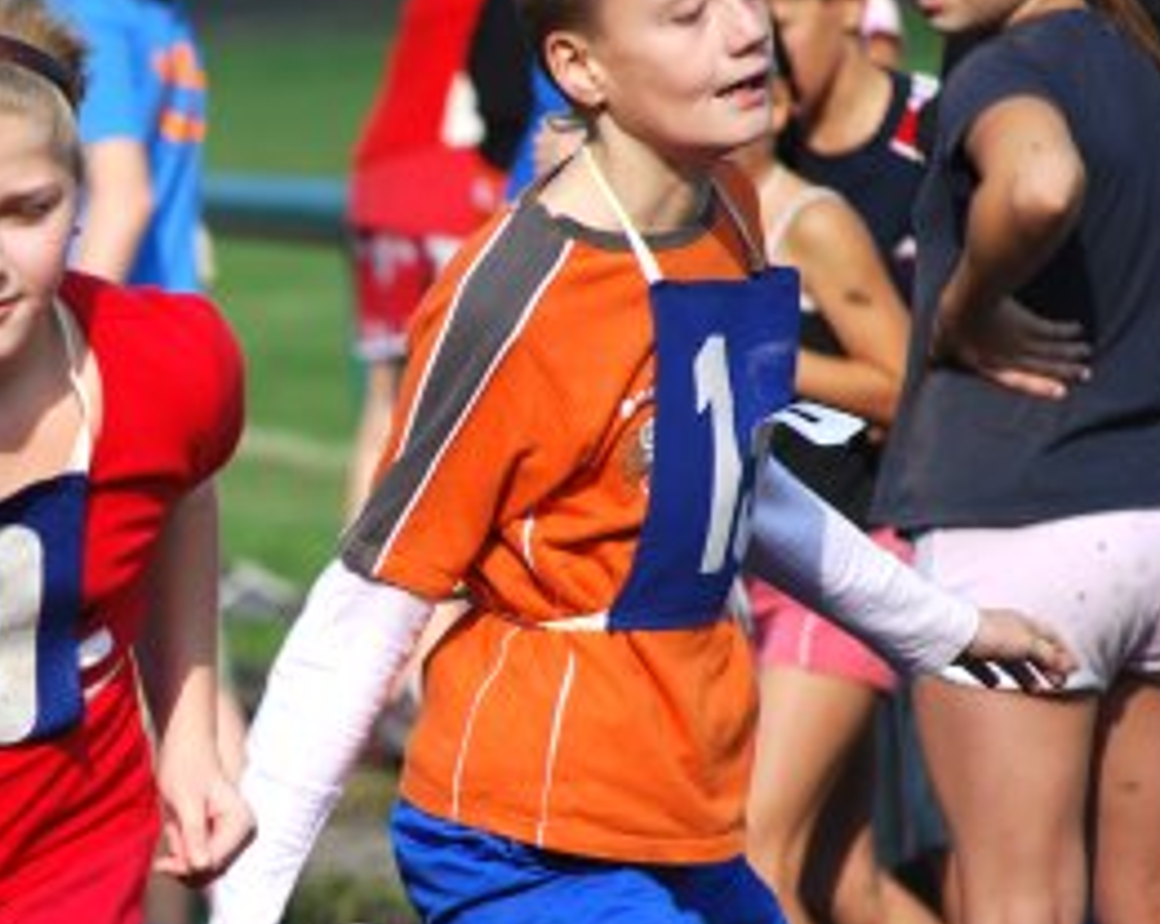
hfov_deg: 4.0
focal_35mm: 487
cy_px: 602
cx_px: 133
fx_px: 16694
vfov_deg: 3.2
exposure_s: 1/800
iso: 200
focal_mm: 180
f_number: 5.6
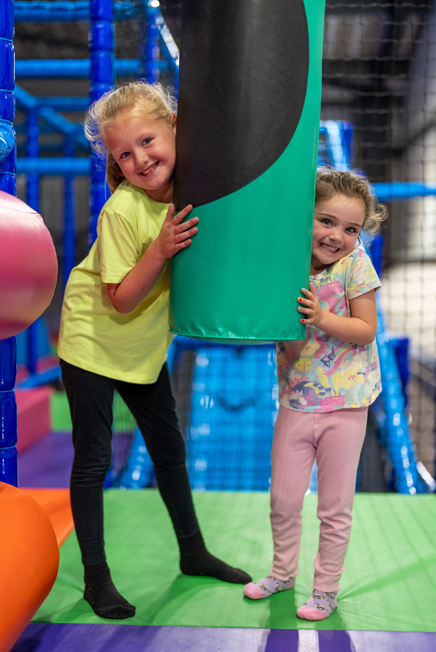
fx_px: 907
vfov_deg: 39.6
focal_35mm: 50
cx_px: 218
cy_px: 326
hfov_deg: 27.0
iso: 400
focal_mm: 50
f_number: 1.2
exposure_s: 1/500
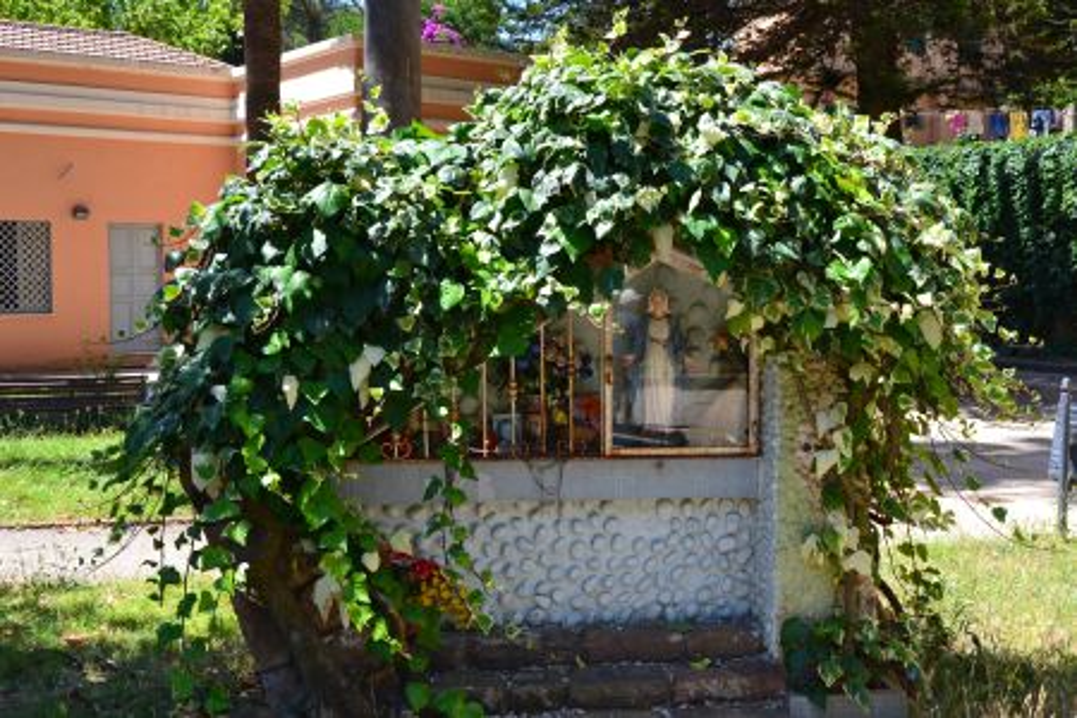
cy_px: 359
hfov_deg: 46.4
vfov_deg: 31.9
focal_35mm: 42
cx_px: 538
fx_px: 1256
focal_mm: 28
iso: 400
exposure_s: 1/250
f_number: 10
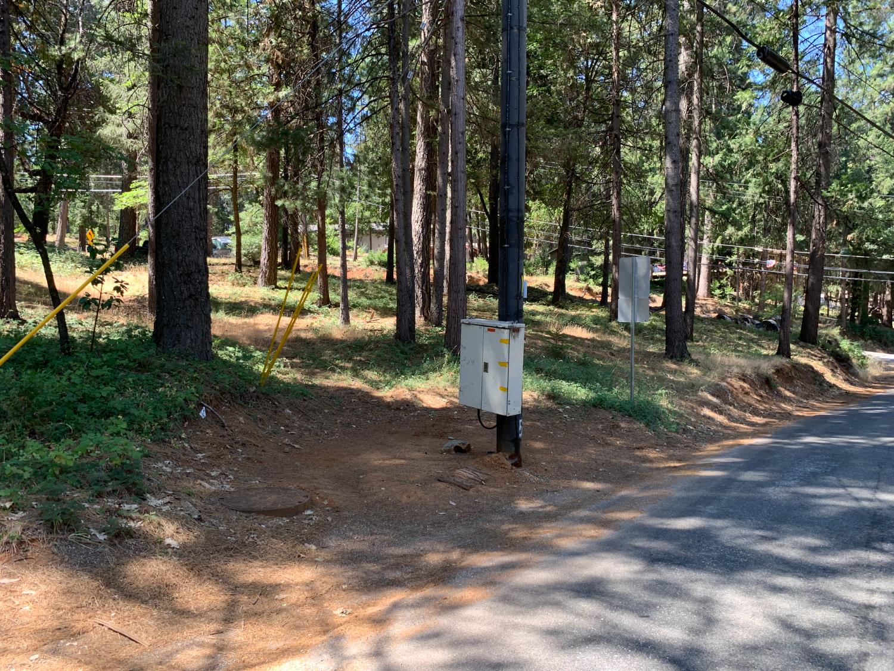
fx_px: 671
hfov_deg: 67.3
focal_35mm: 26
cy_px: 336
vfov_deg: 53.1
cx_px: 447
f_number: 1.8
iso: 25
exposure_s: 1/122
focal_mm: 4.25
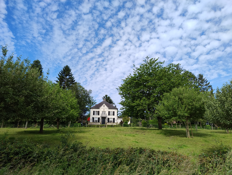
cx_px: 116
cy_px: 88
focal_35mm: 24
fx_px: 161
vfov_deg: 56.9
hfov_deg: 71.5
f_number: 1.8
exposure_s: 1/926
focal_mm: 5.56
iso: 100
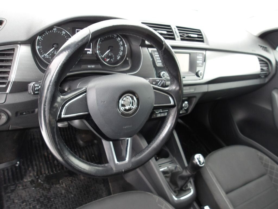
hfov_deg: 65.3
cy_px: 104
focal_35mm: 27
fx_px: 217
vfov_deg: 51.4
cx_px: 139
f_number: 3
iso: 200
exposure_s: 1/22
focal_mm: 4.9
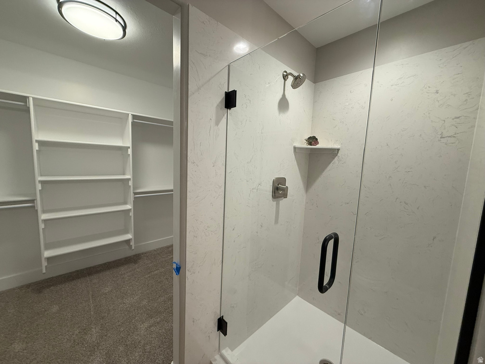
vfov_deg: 85.7
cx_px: 242
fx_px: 196
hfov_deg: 102.1
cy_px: 182
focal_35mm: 14
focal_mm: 2.22
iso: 200
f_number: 2.2
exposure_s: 1/120
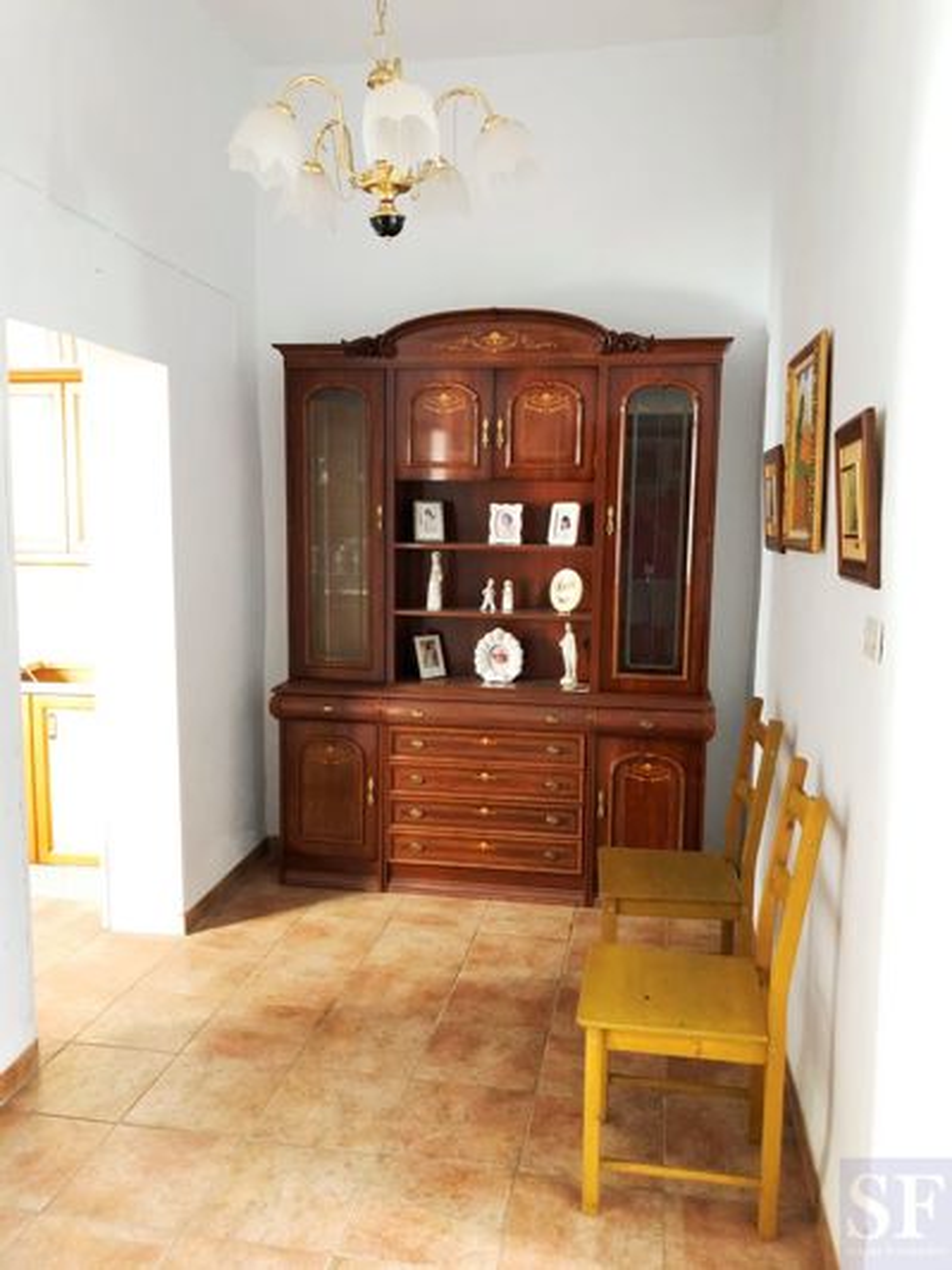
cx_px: 476
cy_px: 635
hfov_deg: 49.7
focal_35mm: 28
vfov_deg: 63.4
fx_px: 1027
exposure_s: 1/15
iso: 80
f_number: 1.8
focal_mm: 3.99
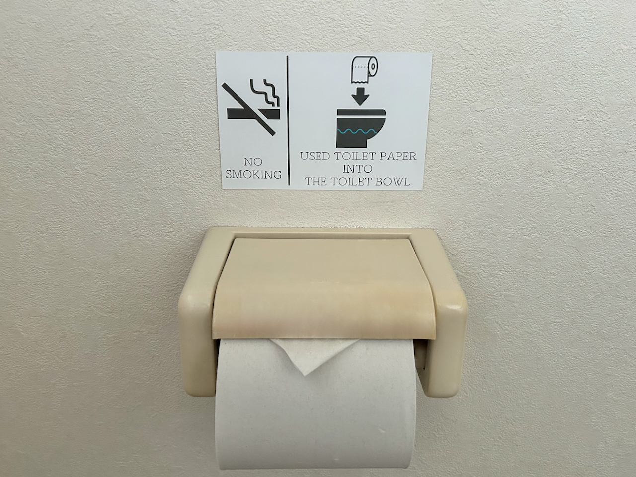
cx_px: 318
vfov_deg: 53.1
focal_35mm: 26
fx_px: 478
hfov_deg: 67.3
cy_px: 238
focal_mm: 5.7
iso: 500
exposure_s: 1/60
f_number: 1.5
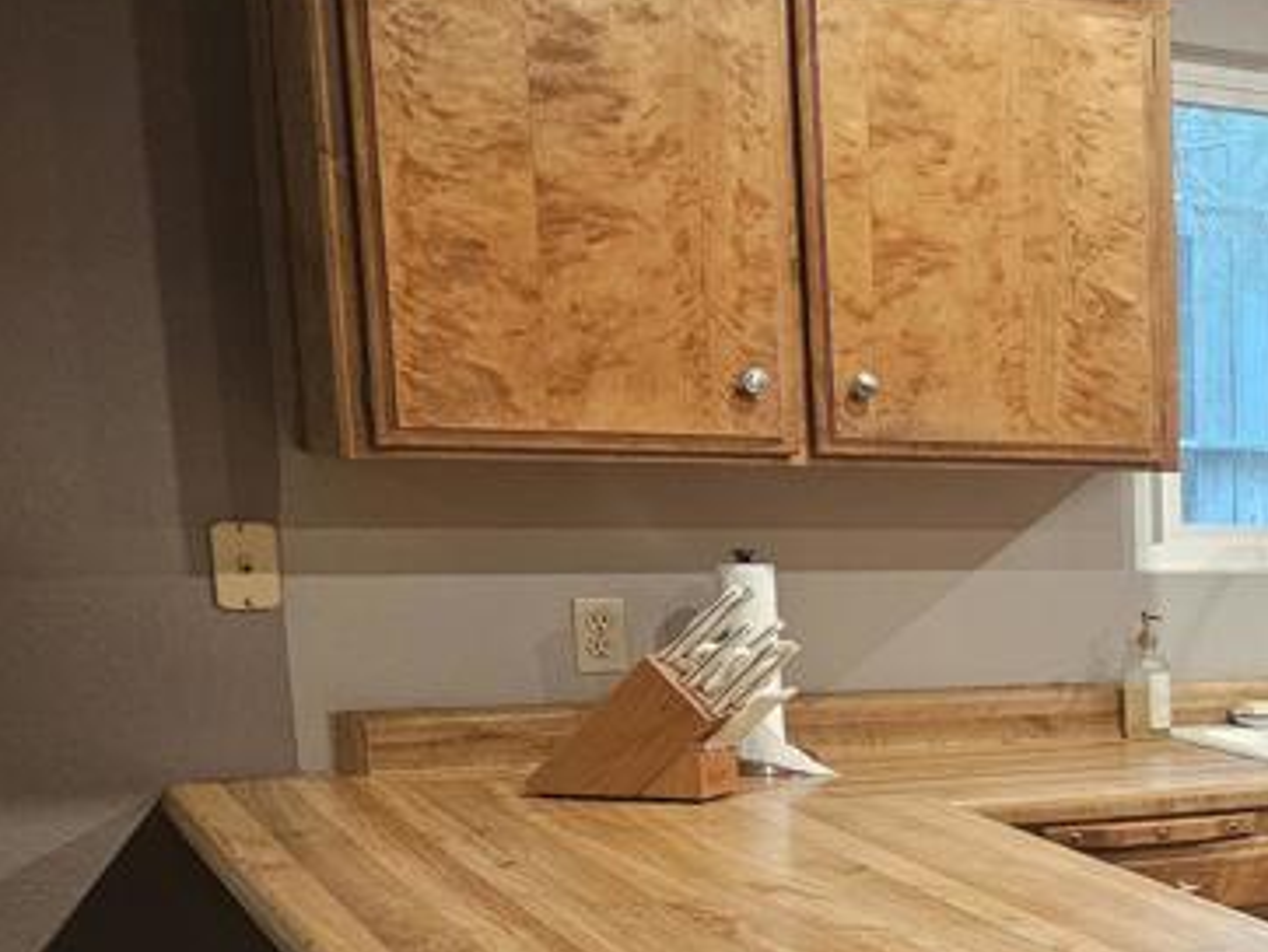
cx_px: 1786
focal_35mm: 65
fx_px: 2383
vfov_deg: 21.9
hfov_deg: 24.6
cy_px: 906
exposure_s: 1/60
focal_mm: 6.3
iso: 640
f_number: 1.7
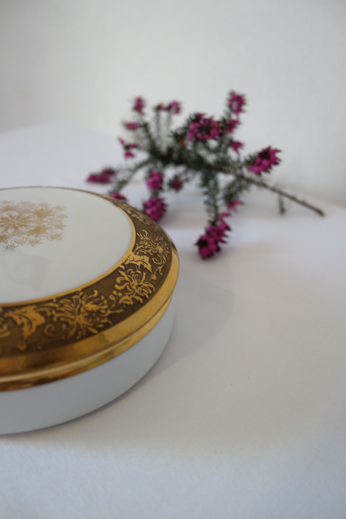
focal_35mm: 30
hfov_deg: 43.6
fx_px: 432
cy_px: 260
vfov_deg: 61.9
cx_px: 173
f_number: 3.5
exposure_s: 1/40
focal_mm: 20
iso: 200
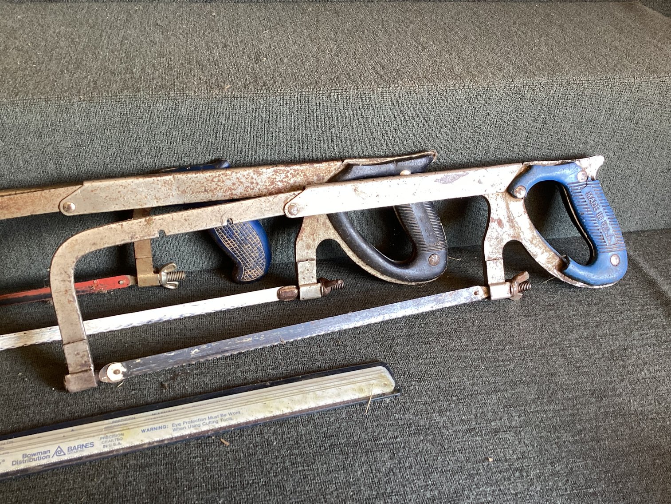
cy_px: 252
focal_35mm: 31
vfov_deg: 45.4
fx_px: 601
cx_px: 336
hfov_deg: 58.3
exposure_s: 1/50
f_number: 2.4
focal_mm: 3.3
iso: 64
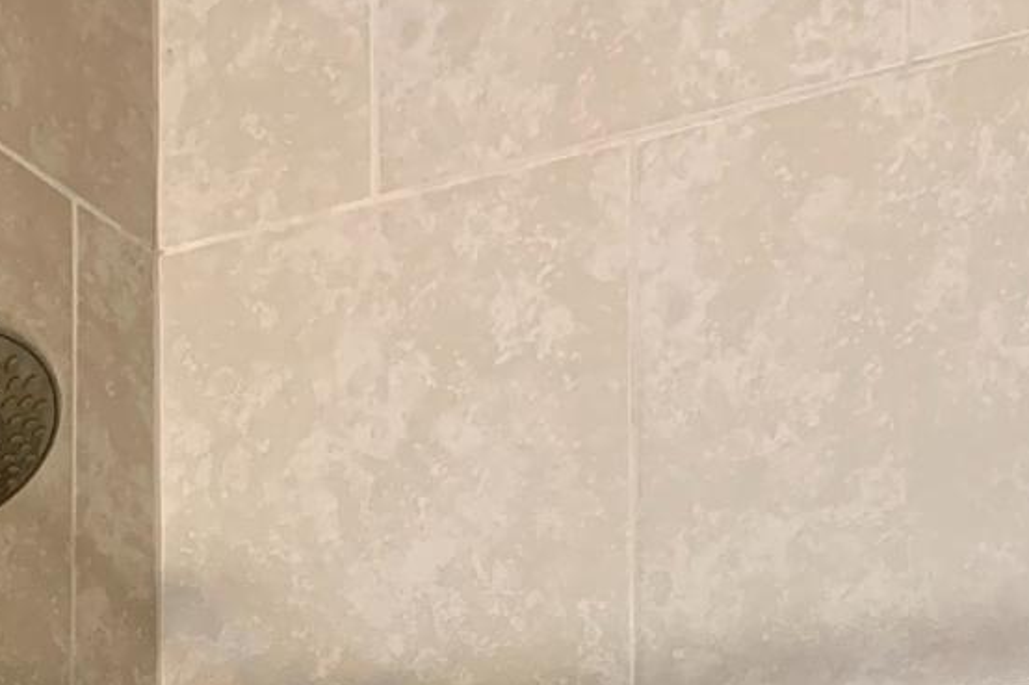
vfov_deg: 15.2
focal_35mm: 75
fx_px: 2143
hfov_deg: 26.5
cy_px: 1314
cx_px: 819
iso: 200
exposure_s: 1/60
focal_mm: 4.25
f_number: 1.8
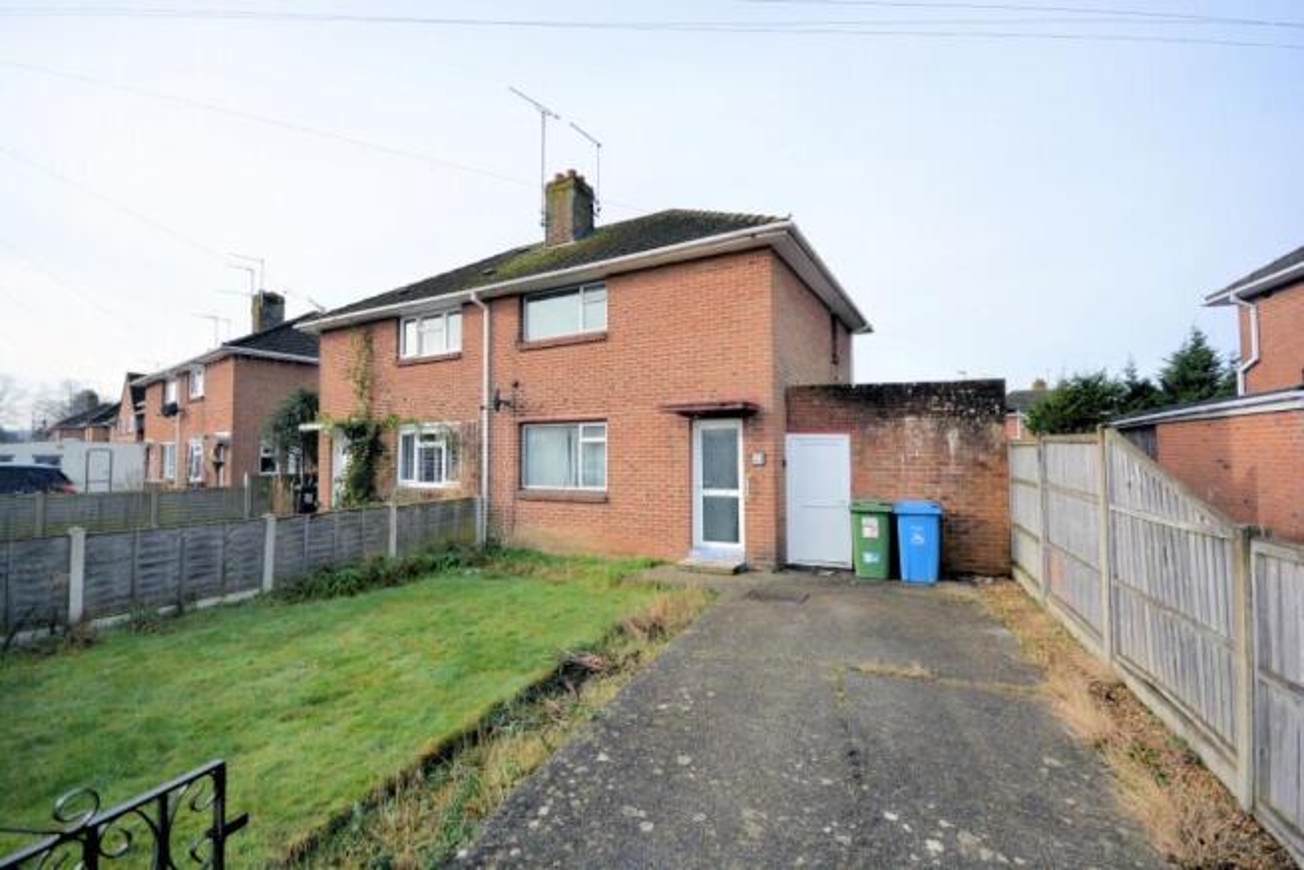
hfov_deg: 100.4
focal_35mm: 15
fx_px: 543
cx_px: 652
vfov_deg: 77.4
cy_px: 435
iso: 200
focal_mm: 10
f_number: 8
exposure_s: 1/250
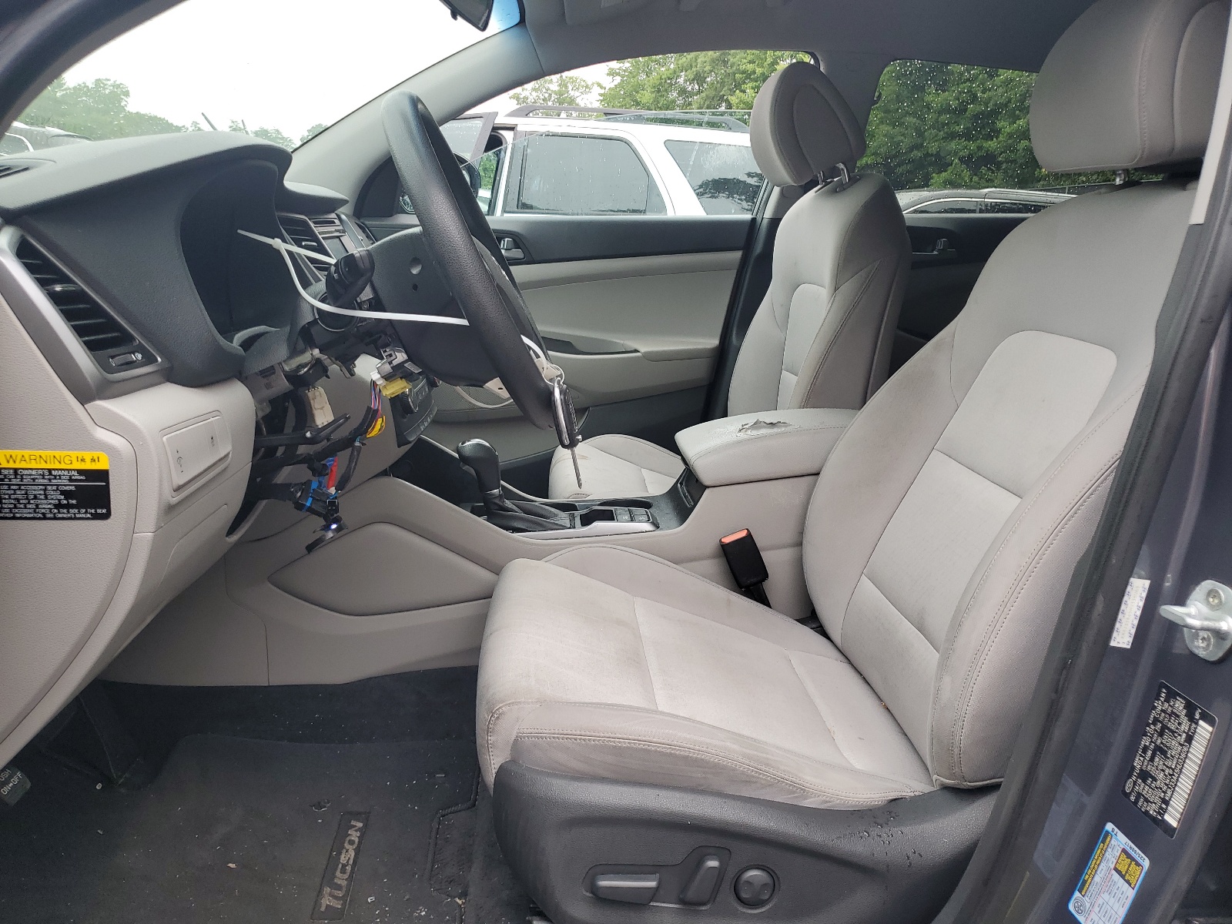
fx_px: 925
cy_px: 462
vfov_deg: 53.1
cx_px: 616
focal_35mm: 26
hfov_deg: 67.3
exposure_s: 1/120
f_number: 1.5
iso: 51
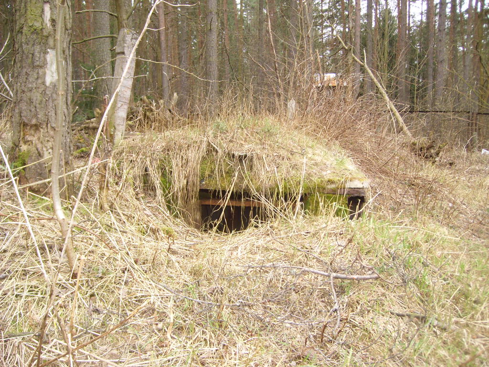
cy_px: 184
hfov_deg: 52.6
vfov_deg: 40.7
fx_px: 494
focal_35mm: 35
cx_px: 244
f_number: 2.8
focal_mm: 5.8
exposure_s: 1/96
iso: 50
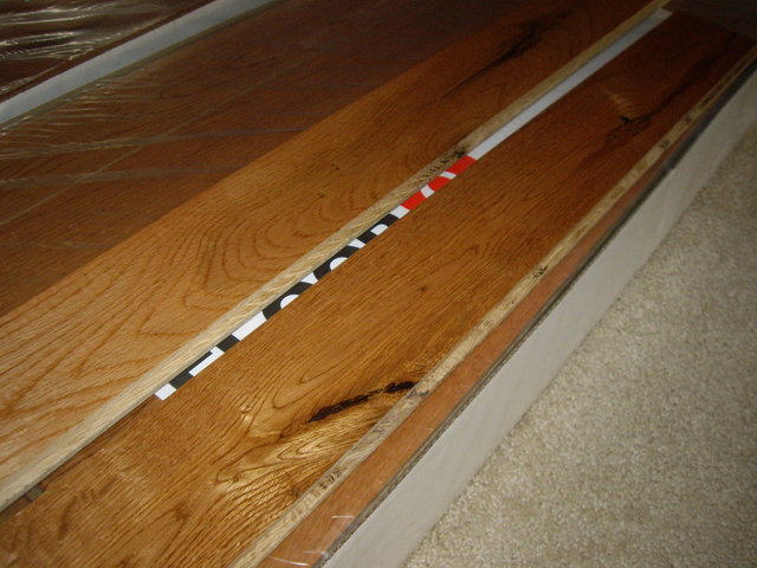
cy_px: 284
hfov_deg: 49.0
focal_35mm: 38
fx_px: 831
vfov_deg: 37.7
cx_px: 378
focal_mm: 6.2
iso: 200
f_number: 2.7
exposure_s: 1/40
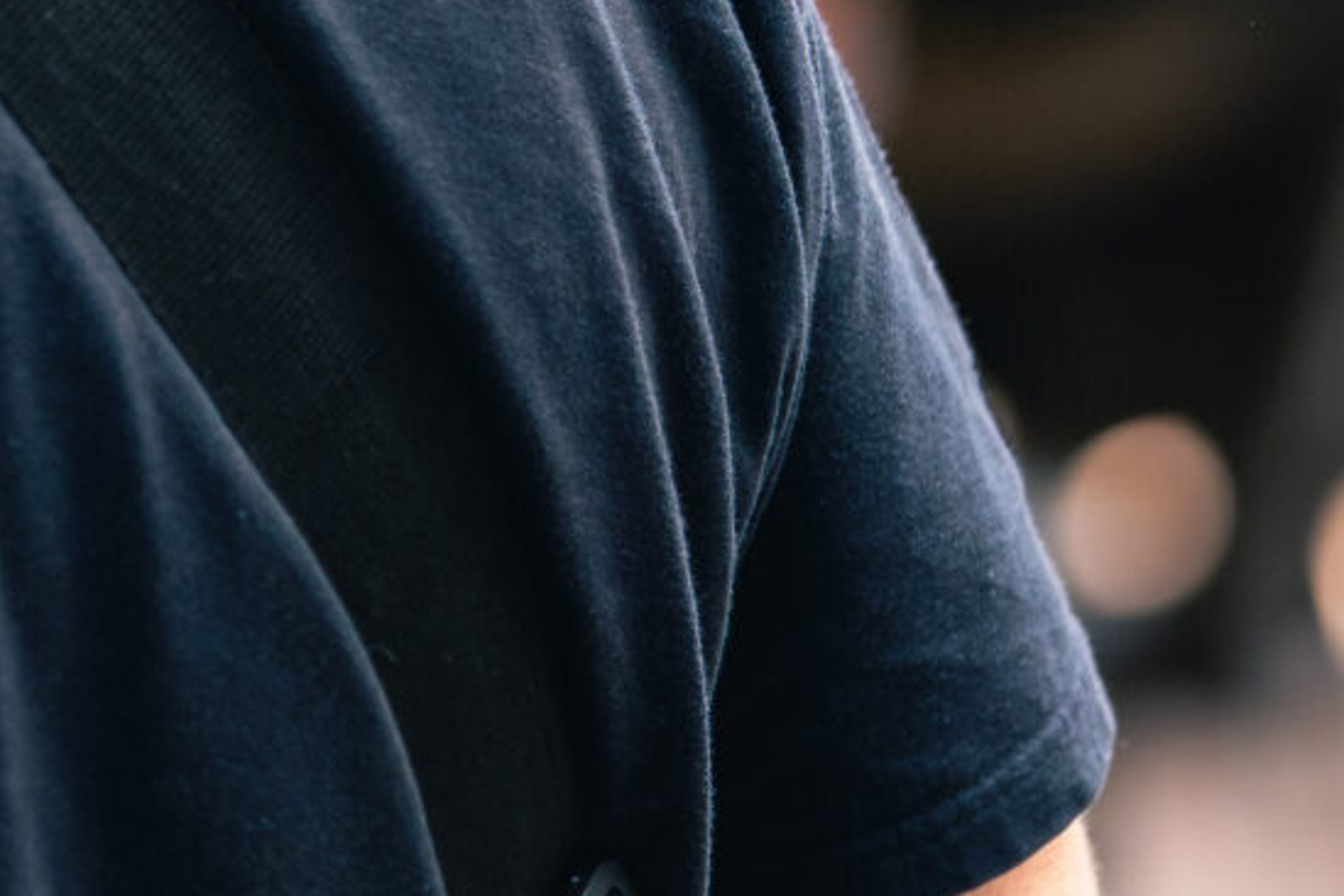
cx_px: -1550
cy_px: -393
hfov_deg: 3.4
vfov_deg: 2.3
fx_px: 22187
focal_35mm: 594
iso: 100
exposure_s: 1/640
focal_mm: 85
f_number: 1.4
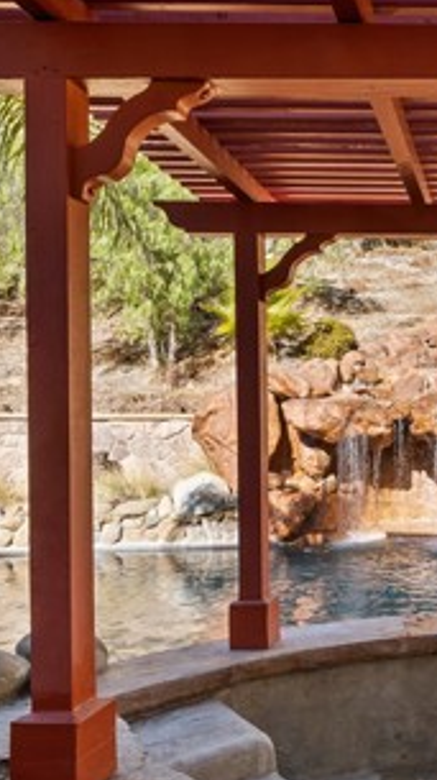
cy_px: 449
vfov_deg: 59.3
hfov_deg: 30.5
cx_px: 516
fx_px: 681
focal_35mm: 33
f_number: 9
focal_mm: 15
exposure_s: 1/40
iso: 250
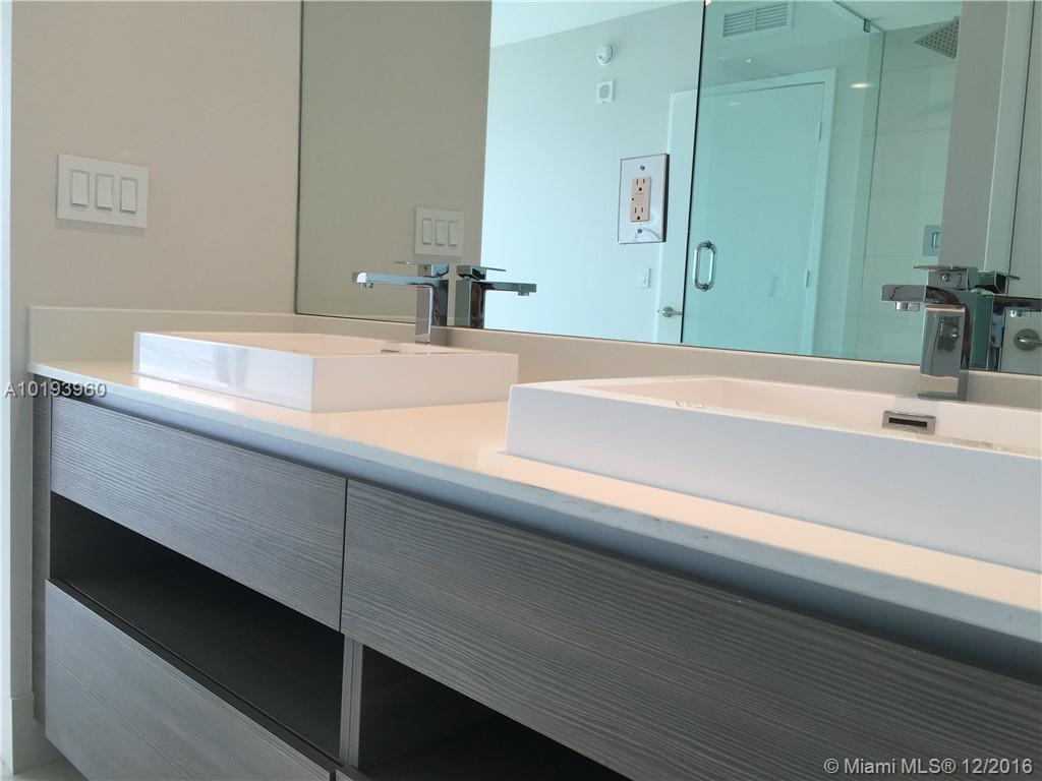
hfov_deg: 61.7
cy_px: 390
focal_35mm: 29
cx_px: 521
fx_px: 873
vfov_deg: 48.2
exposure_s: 1/60
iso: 32
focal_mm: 4.15
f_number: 2.2
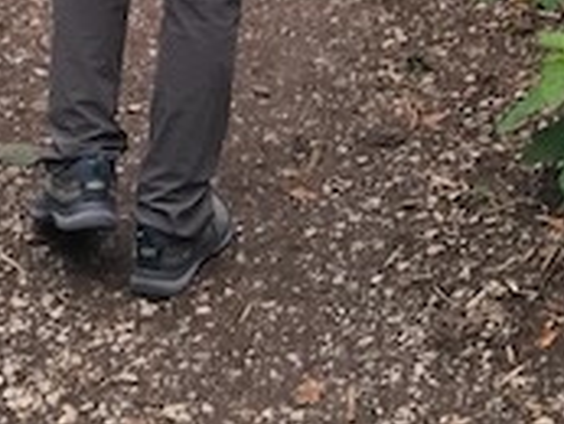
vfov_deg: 9.9
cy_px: -551
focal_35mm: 134
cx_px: 280
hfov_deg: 14.7
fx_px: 2185
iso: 32
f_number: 2.2
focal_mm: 4.15
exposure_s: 1/60
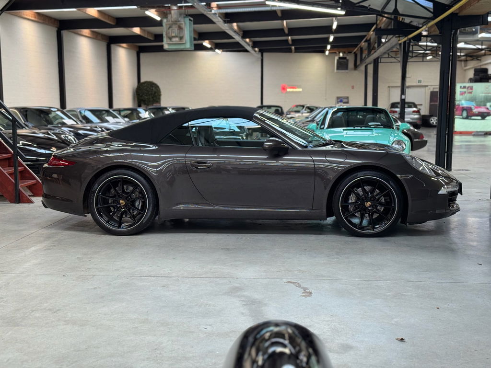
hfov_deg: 39.7
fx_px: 681
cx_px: 246
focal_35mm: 48
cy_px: 184
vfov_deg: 30.3
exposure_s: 1/100
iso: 50
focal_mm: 6.76
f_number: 1.78
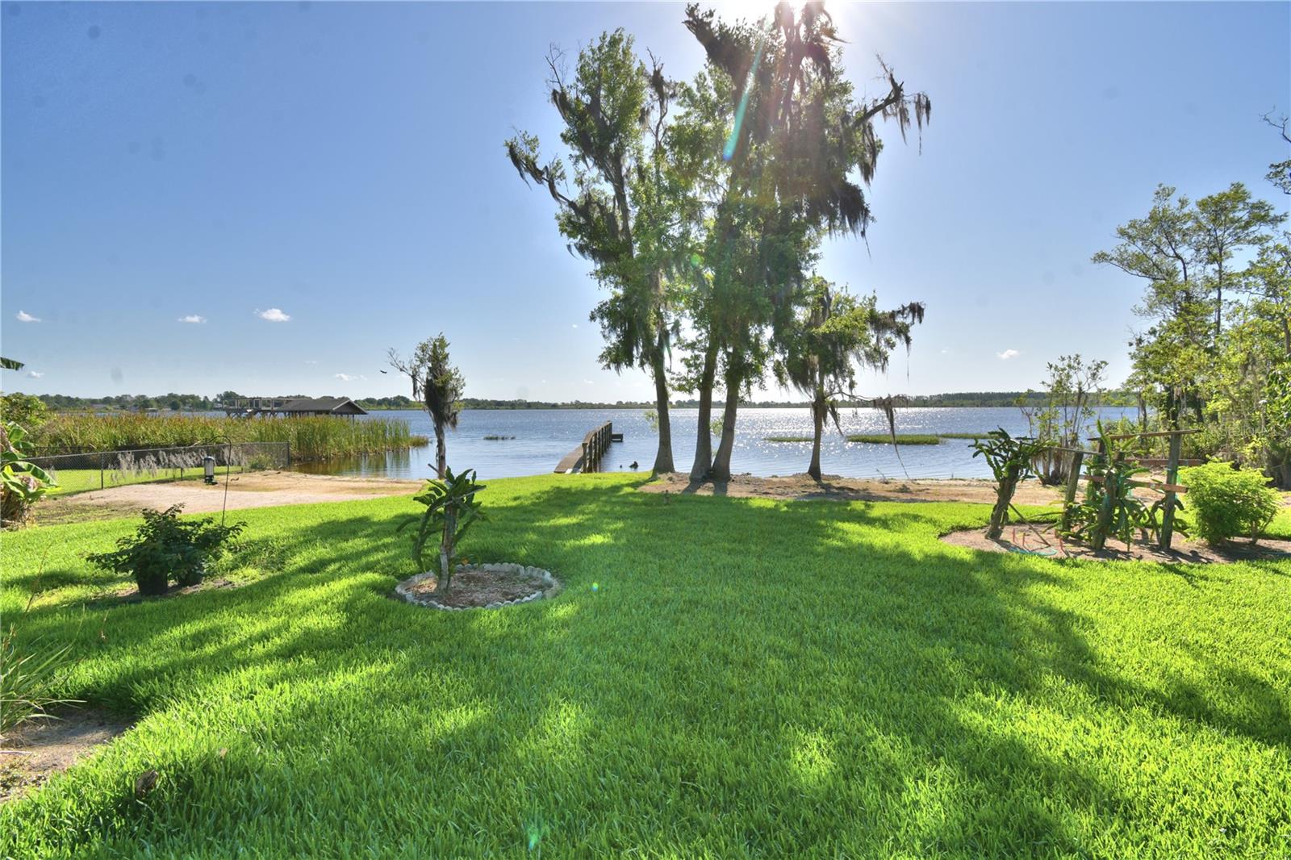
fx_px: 538
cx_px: 646
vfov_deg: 77.3
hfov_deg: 100.4
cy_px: 430
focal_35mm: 15
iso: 100
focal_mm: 10
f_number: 13
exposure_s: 1/250
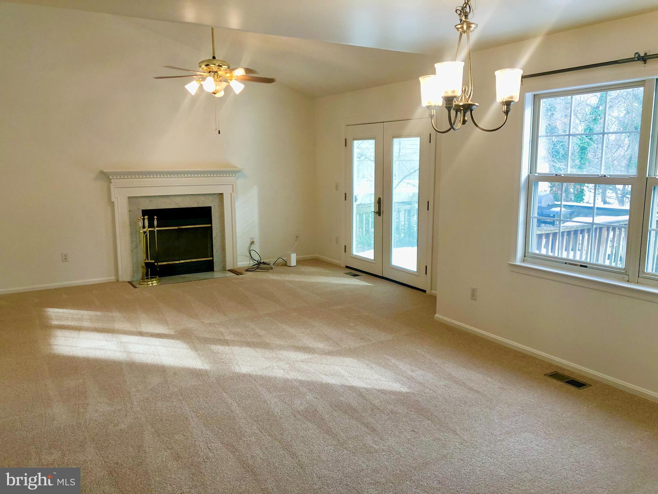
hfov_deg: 63.4
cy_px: 247
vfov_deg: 49.7
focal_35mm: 28
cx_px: 329
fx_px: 532
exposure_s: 1/40
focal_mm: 4
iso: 25
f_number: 1.8
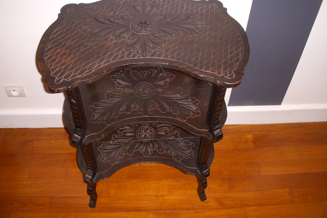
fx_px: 363
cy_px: 97
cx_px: 164
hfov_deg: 48.5
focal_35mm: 40
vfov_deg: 33.4
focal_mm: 6.3
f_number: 3.3
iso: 250
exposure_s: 1/80
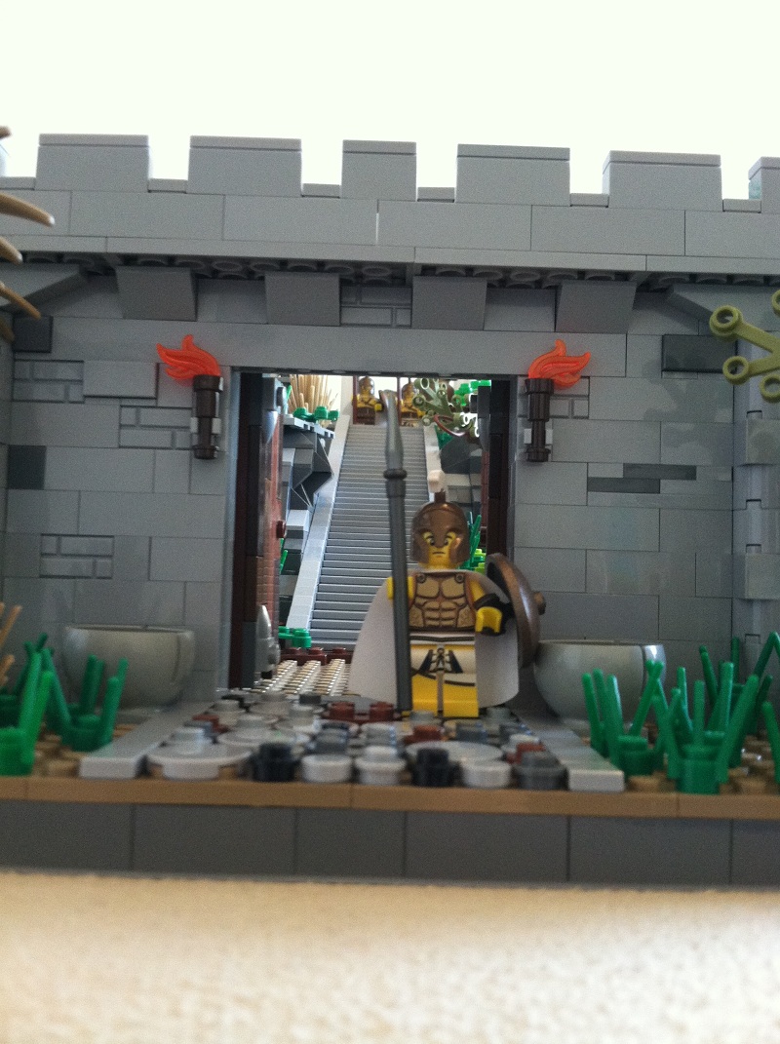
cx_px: 390
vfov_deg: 52.7
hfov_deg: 40.6
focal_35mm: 35
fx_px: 1054
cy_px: 522
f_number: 2.8
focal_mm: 3.85
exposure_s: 1/17
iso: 200
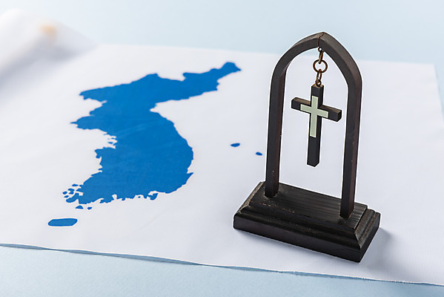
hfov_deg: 28.8
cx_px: 222
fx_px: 864
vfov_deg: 19.5
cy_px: 148
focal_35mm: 70
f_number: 11
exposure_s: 1/125
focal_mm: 70
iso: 100
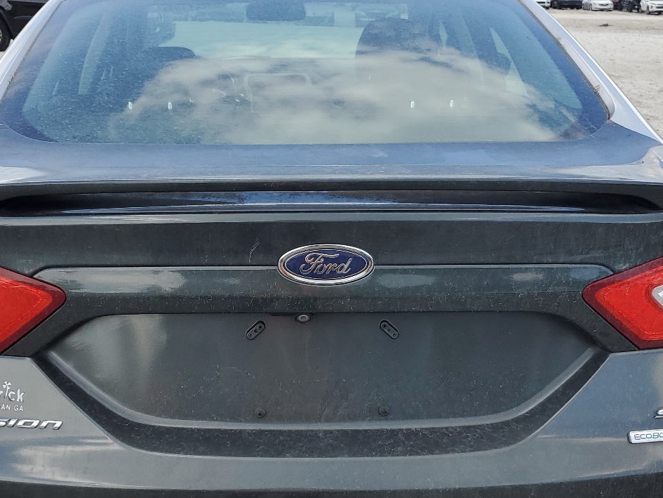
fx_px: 843
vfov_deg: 32.7
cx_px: 283
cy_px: 316
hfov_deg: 42.8
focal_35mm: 44
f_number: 1.5
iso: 50
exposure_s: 1/1429
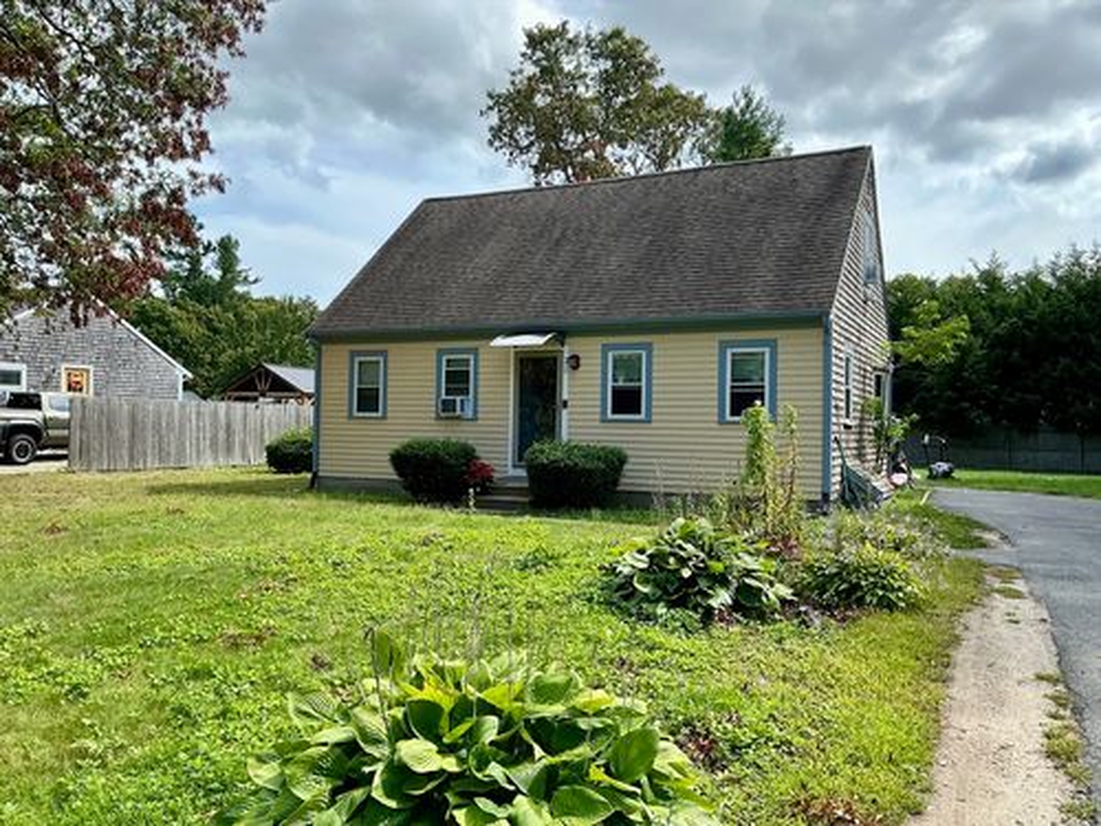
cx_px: 550
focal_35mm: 28
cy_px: 413
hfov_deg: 63.4
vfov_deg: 49.7
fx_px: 891
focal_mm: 3
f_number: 1.8
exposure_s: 1/666
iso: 25
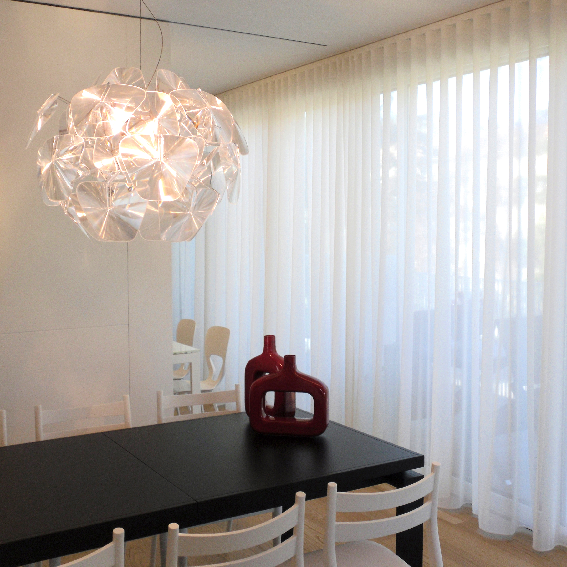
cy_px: 256
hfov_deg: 31.6
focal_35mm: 54
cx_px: 286
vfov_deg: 31.6
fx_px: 1001
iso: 100
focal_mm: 6.3
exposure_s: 1/66
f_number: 3.5
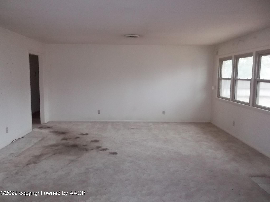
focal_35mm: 27
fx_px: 211
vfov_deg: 51.4
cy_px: 101
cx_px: 135
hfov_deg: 65.3
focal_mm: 4.9
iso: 320
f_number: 3.5
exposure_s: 1/30
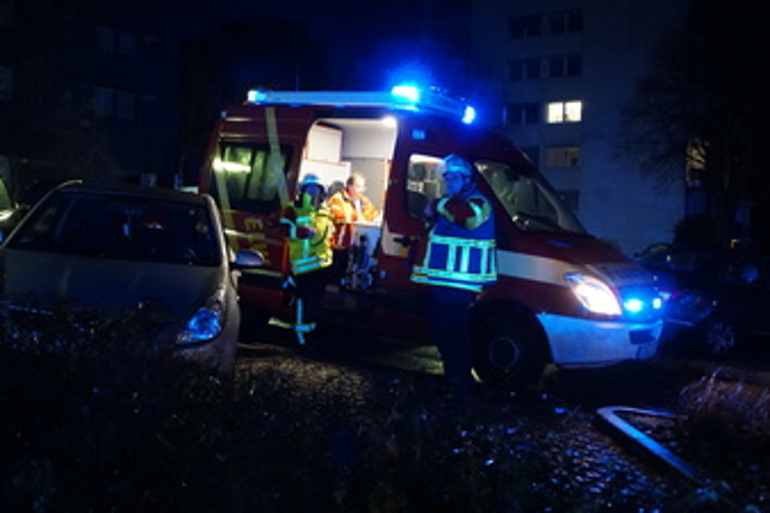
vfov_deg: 34.2
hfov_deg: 49.6
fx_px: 834
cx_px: 390
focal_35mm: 39
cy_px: 251
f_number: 3.5
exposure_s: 1/50
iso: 6400
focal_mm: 22
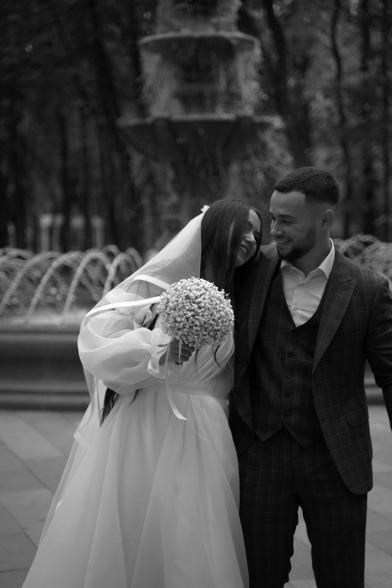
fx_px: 1225
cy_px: 294
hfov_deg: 18.2
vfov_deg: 27.0
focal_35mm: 75
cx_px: 196
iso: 200
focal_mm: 75
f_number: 2.8
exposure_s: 1/500
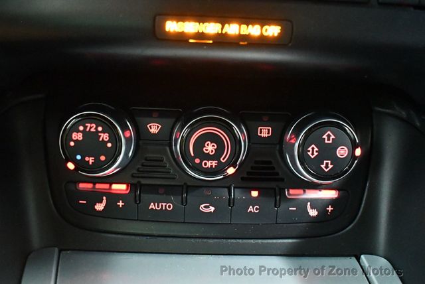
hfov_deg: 46.4
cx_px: 212
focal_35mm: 42
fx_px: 496
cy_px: 142
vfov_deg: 32.0
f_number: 3.8
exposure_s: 1/40
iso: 12800
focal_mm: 21
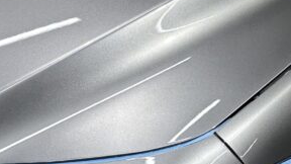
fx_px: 718
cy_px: 66
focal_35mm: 93
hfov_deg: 22.9
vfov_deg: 13.0
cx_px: 177
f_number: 1.78
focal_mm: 6.86
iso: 80
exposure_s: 1/120
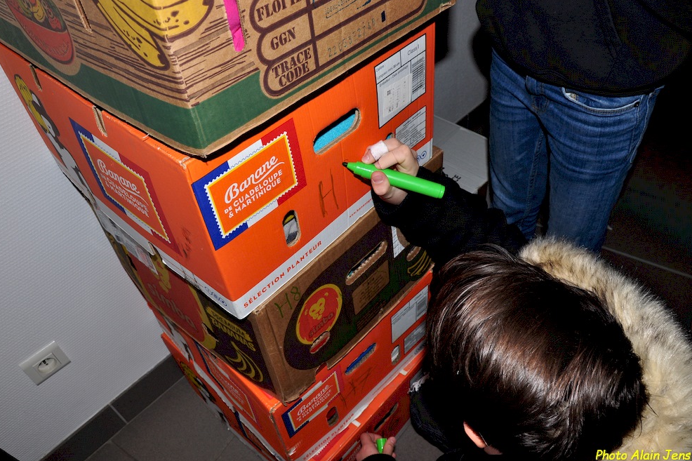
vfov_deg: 46.4
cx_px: 344
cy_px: 232
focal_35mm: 28
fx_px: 538
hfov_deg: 65.5
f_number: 9
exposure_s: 1/125
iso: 320
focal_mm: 18
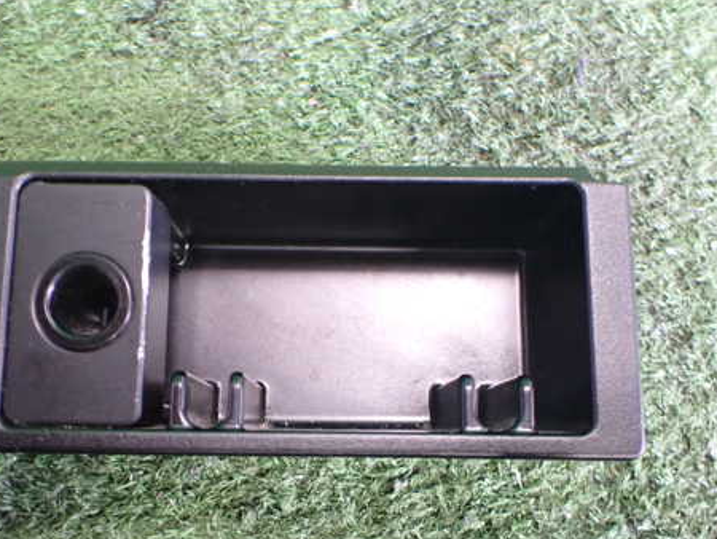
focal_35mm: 40
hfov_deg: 46.7
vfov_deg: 36.0
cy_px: 290
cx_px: 328
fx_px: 829
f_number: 2.3
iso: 800
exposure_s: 1/40
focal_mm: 5.4
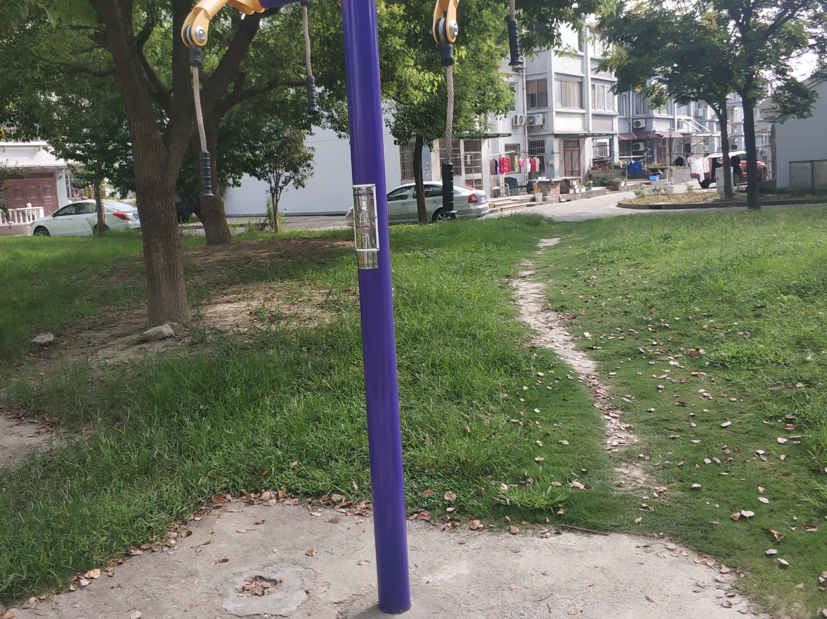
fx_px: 811
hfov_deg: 54.0
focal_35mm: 34
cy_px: 254
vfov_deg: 41.6
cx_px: 383
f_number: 1.8
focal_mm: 3.82
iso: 123
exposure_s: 1/731
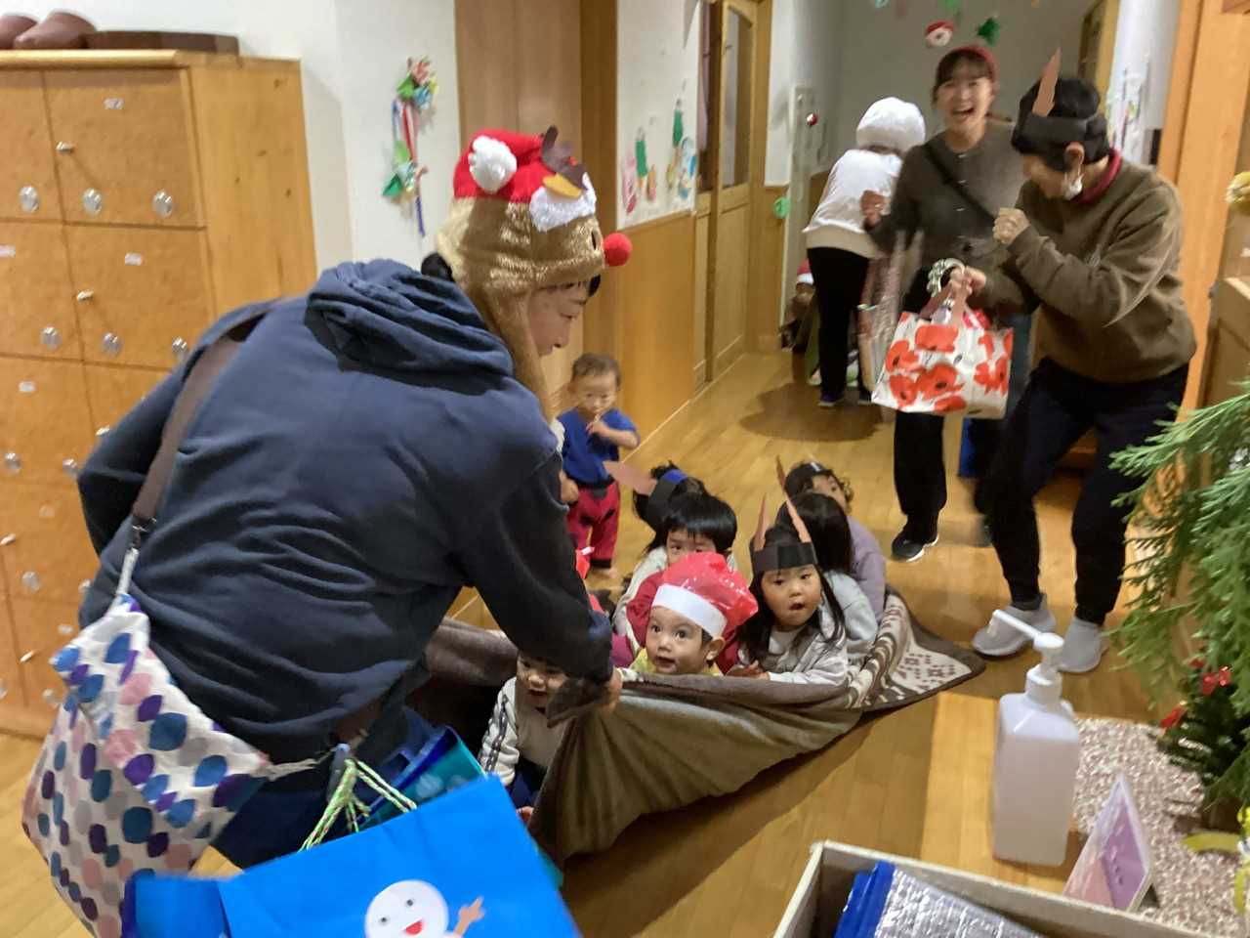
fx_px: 1119
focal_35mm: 31
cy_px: 469
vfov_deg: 45.4
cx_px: 625
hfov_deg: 58.4
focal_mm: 3.3
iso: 400
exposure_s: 1/33
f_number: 2.4
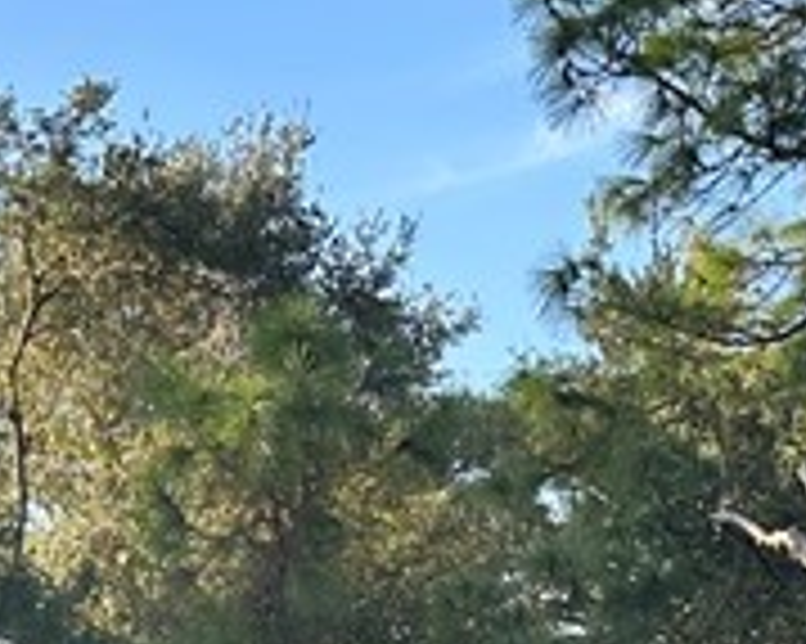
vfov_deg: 10.9
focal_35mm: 134
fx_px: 3195
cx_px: 315
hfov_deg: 14.4
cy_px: 1099
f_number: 1.78
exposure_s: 1/894
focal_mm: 6.86
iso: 80
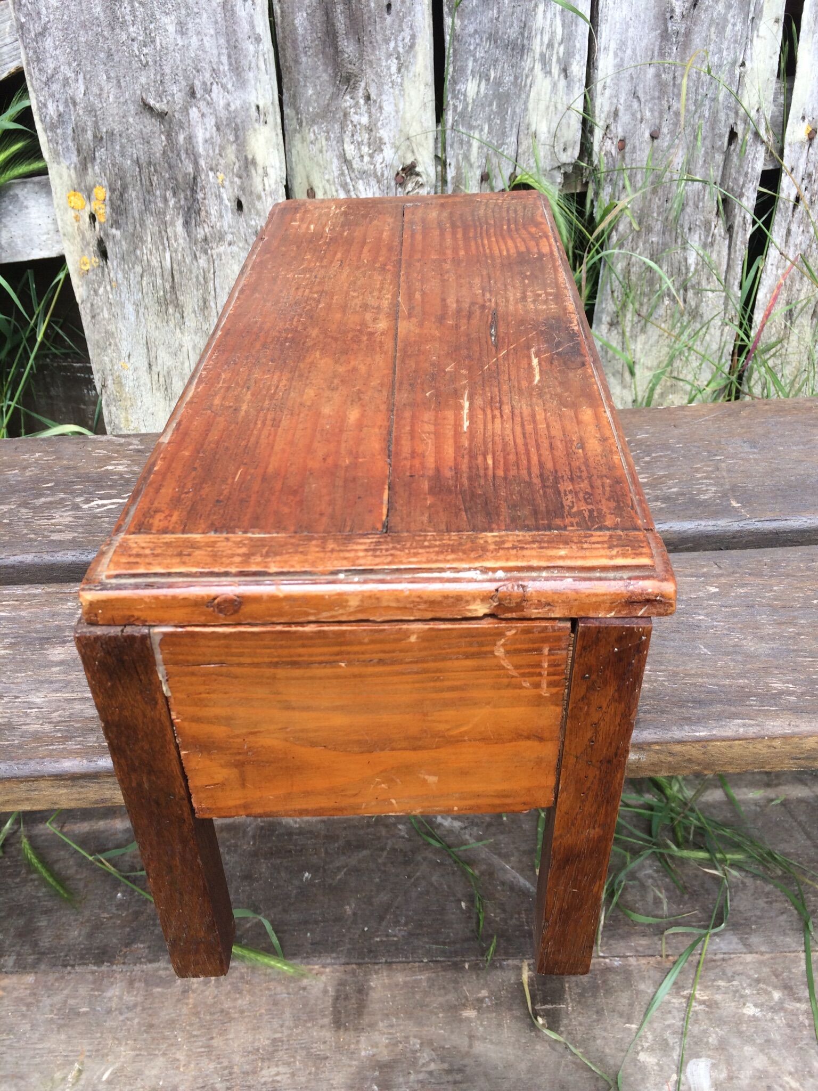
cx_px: 409
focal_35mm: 29
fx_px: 914
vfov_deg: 61.7
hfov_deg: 48.2
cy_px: 546
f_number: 2.2
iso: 32
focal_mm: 4.15
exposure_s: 1/622
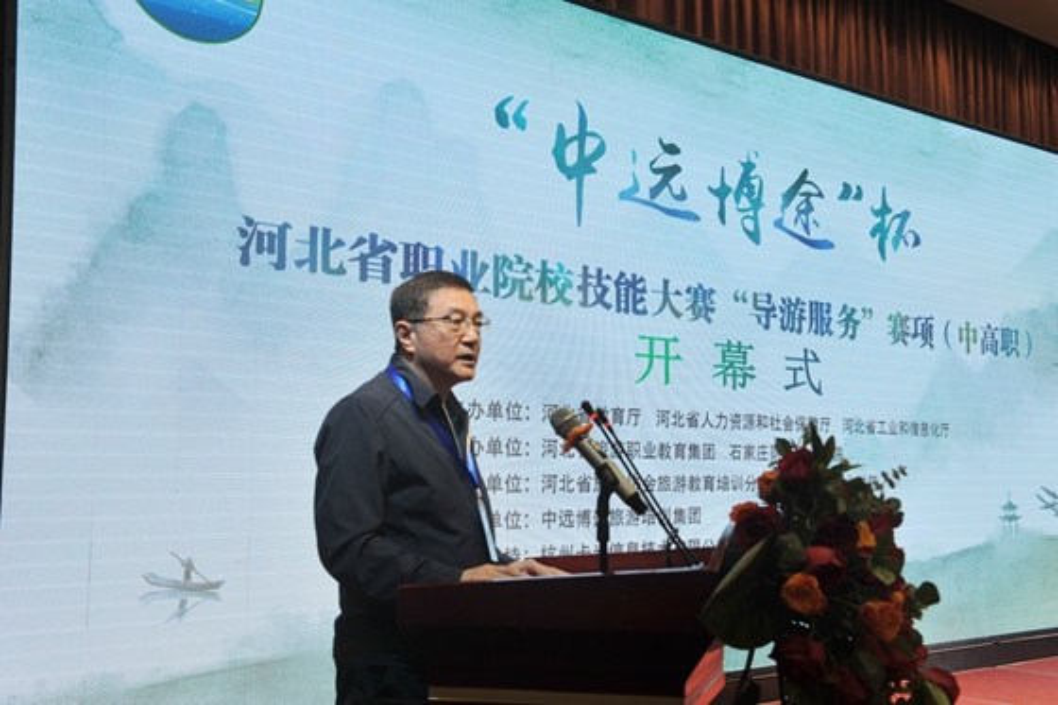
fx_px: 1322
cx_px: 529
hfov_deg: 43.6
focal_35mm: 45
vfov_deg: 29.8
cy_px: 352
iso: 250
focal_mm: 45
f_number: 7.1
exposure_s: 1/30
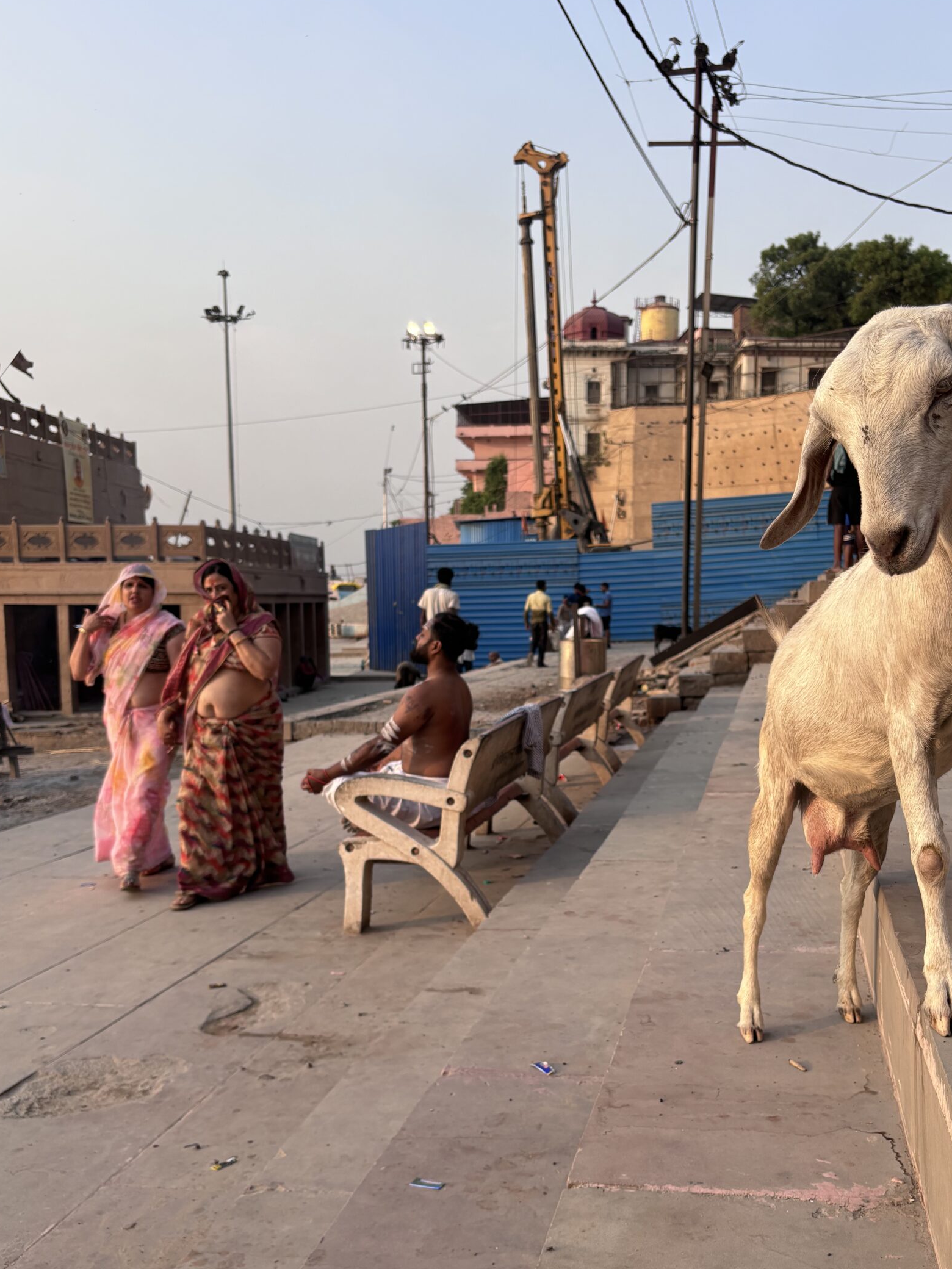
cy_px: 743
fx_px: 1173
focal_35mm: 32
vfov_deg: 56.5
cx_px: 530
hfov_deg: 44.1
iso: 50
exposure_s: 1/872
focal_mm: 5.96
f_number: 1.6
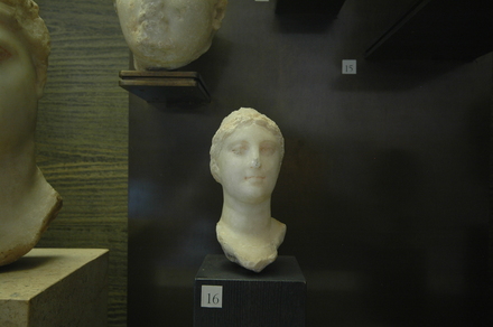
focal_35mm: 30
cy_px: 164
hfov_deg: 62.0
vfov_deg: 43.5
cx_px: 246
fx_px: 410
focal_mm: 20
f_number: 5.6
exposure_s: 1/3
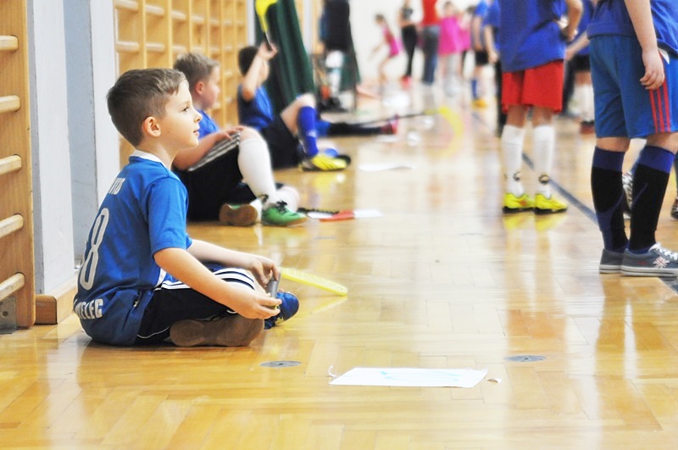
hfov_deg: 18.2
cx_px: 339
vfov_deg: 12.1
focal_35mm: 112
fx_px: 2116
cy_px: 225
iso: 1250
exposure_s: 1/160
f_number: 3.2
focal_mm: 75
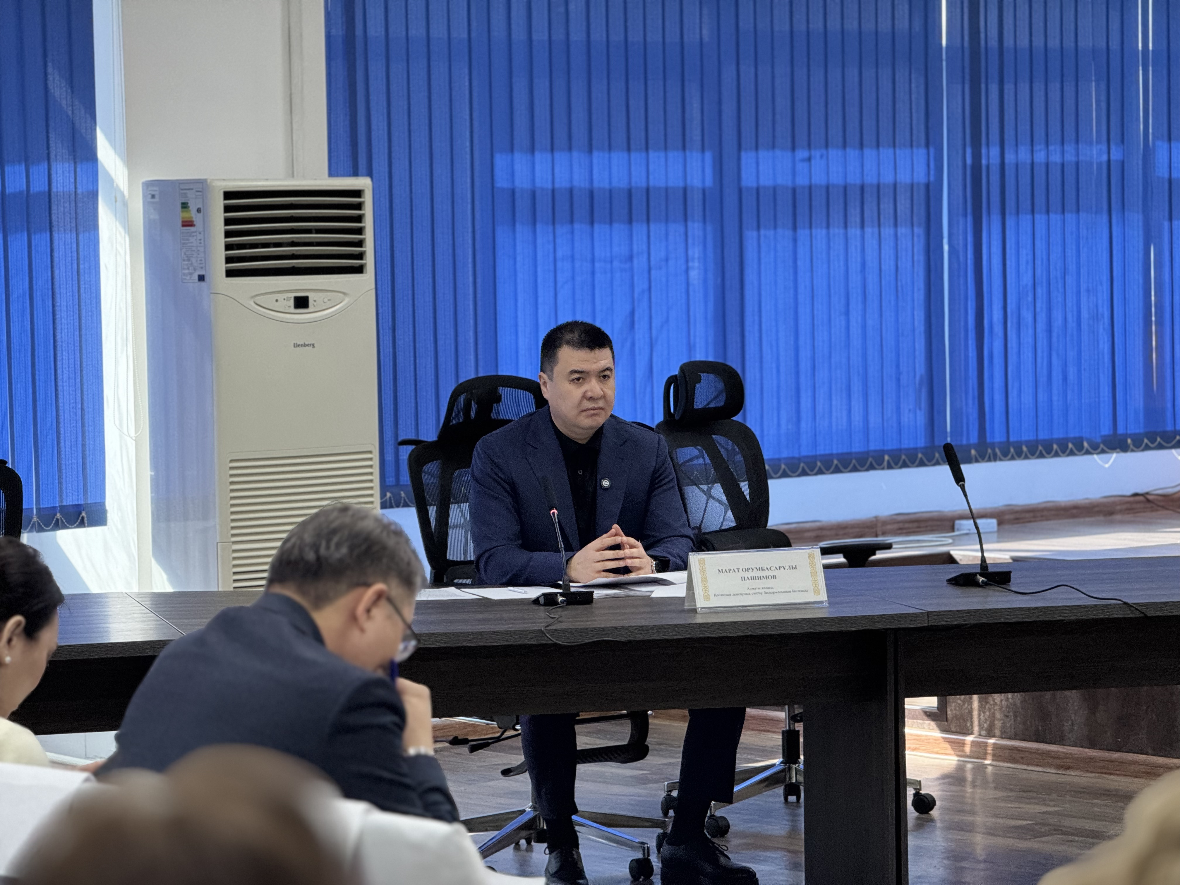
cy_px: 442
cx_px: 590
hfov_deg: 16.4
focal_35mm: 120
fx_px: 4091
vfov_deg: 12.3
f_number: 2.8
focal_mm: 15.66
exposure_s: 1/90
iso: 250
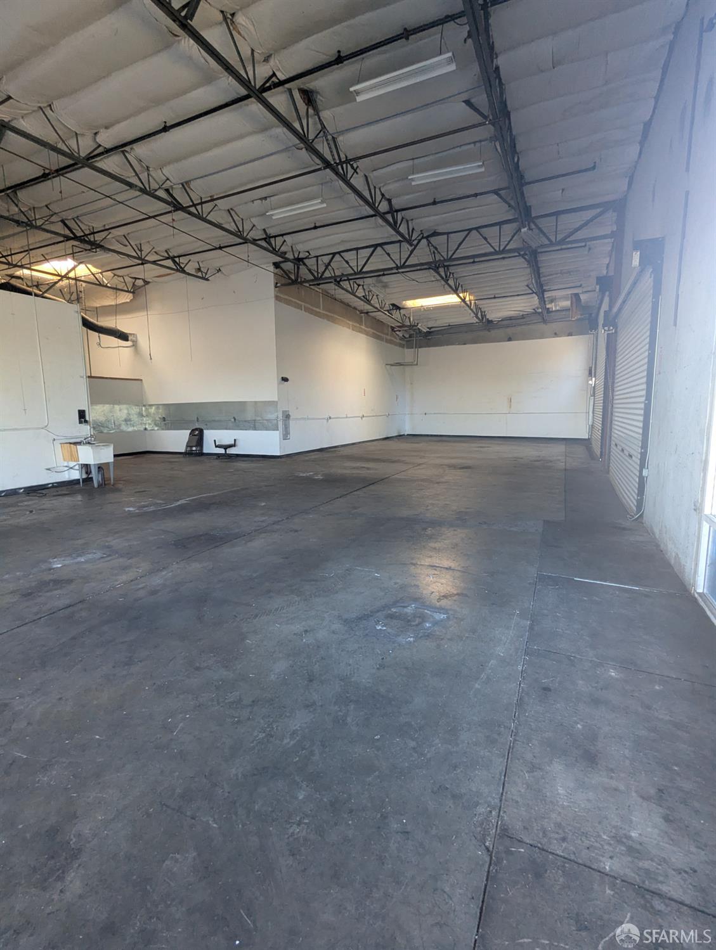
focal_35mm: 16
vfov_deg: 94.4
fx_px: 440
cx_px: 358
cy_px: 475
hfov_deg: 78.3
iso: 305
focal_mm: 2.35
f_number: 2.2
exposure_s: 1/157
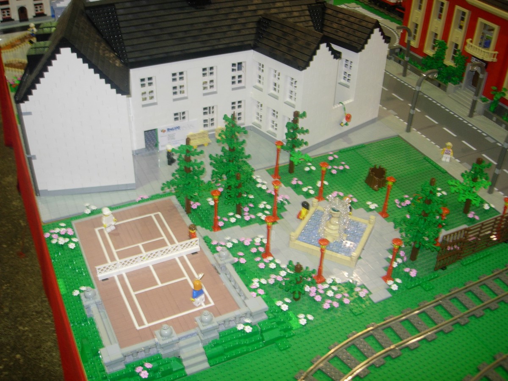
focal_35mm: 38
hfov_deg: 49.0
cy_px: 190
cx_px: 254
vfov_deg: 37.7
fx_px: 558
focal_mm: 7.8
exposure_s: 1/14.6
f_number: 2.8
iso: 79
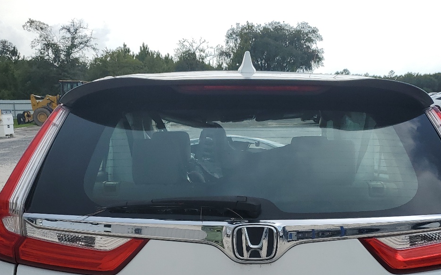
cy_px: 260
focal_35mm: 47
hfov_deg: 42.5
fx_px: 565
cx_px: 257
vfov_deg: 26.3
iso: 50
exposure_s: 1/2500
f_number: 1.5
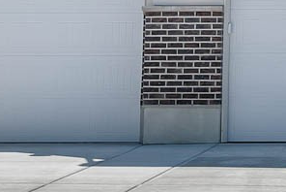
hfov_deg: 10.6
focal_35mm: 176
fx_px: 1400
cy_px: -65
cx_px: 595
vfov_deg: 7.7
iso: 320
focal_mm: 29
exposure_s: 1/250
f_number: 8
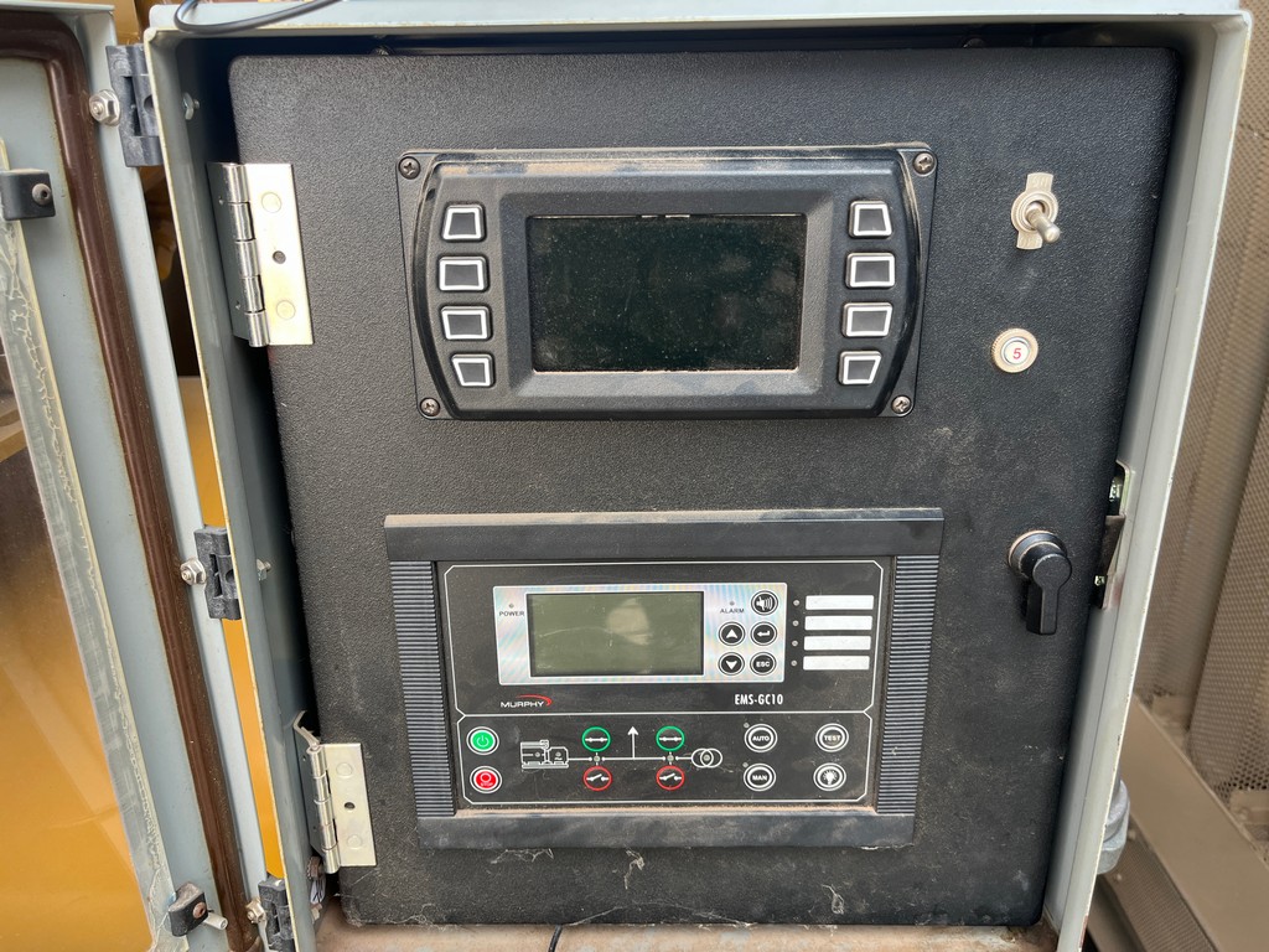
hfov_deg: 67.3
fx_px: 953
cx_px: 634
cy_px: 476
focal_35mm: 26
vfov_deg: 53.1
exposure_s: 1/121
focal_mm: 5.1
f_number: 1.6
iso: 50
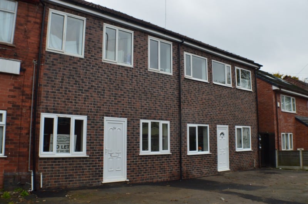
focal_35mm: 44
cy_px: 102
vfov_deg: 30.8
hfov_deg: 45.0
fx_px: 372
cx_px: 154
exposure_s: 1/80
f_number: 8
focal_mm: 29
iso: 400
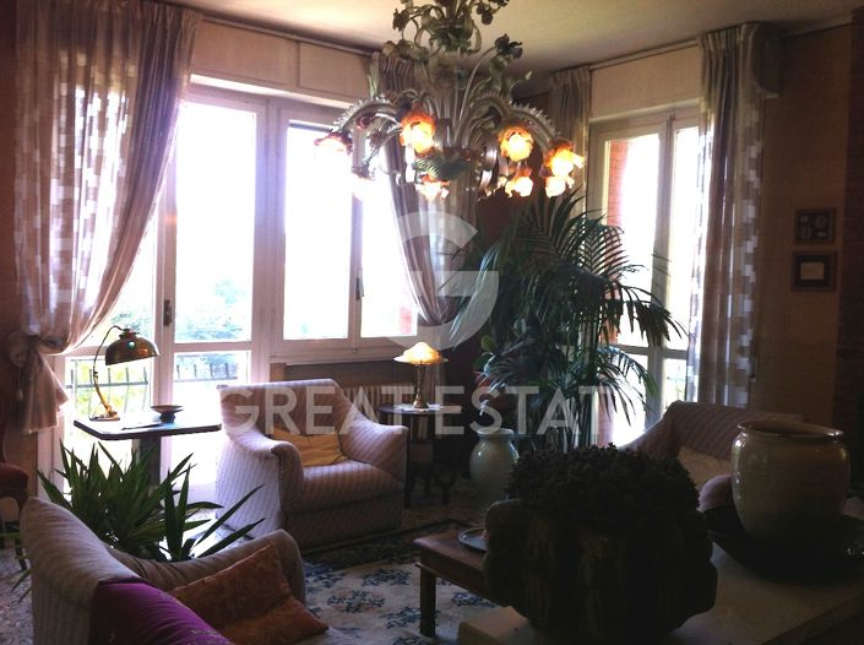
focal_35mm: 35
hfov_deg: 52.7
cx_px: 432
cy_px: 322
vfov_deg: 40.6
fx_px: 872
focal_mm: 3.85
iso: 125
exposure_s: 1/120
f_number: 2.8
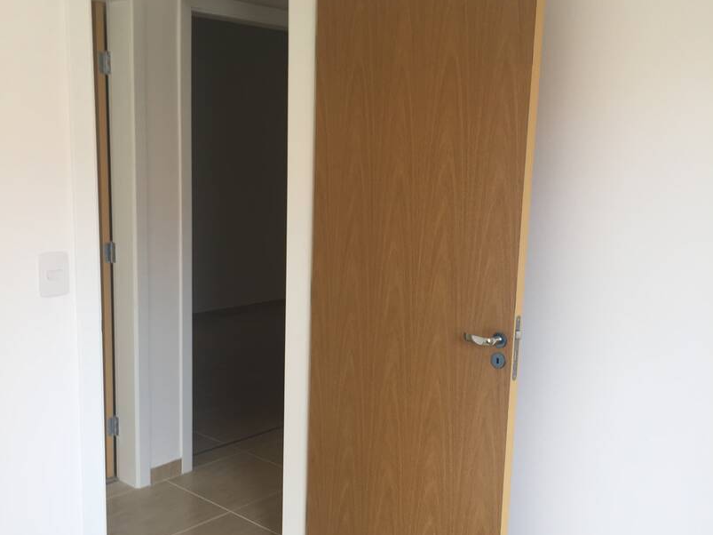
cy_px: 302
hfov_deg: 47.9
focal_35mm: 39
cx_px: 359
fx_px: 803
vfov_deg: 36.8
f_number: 2.2
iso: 40
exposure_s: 1/60
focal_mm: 4.15
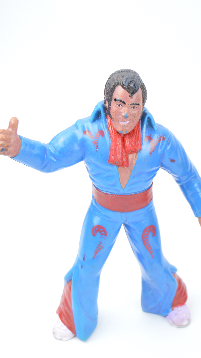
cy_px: 217
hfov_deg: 16.5
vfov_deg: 28.9
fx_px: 692
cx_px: 117
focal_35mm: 73
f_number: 6.3
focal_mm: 38
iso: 100
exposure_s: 1/30
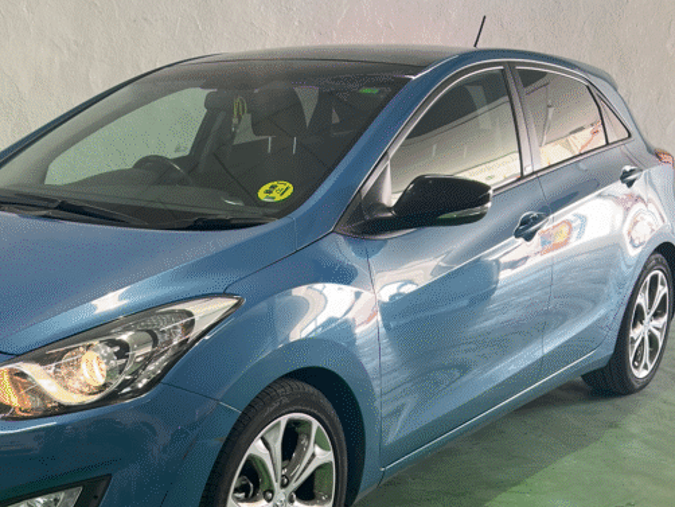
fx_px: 1034
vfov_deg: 27.3
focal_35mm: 53
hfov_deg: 35.5
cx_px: 186
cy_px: 358
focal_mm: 5.7
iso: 80
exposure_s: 1/100
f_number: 1.5
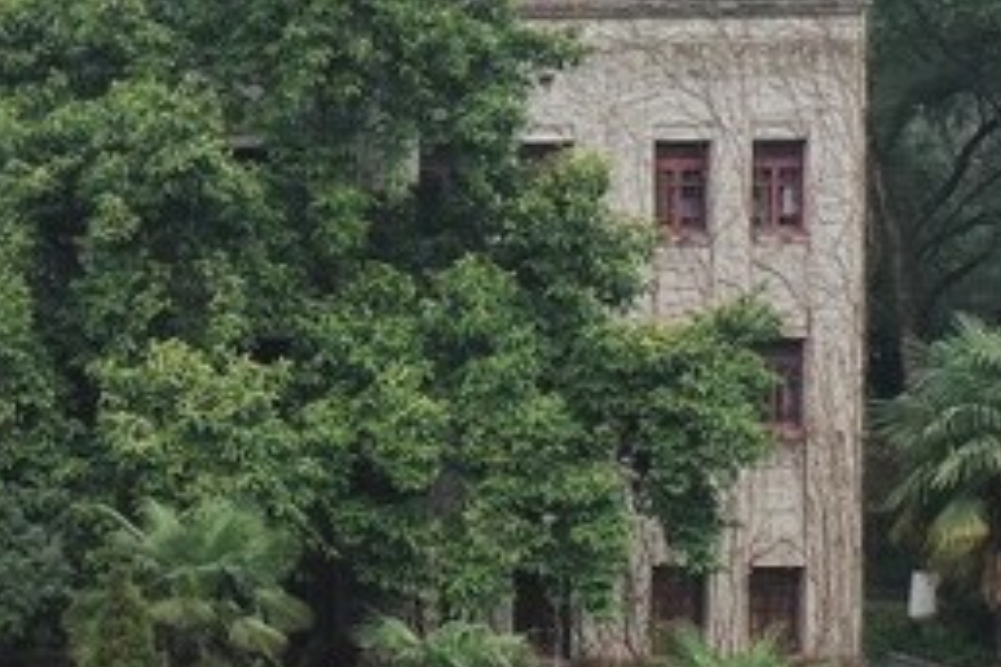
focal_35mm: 130
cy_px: 368
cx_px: -640
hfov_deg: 14.4
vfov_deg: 10.5
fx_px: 3614
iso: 100
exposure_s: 1/120
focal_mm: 10.26
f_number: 4.5
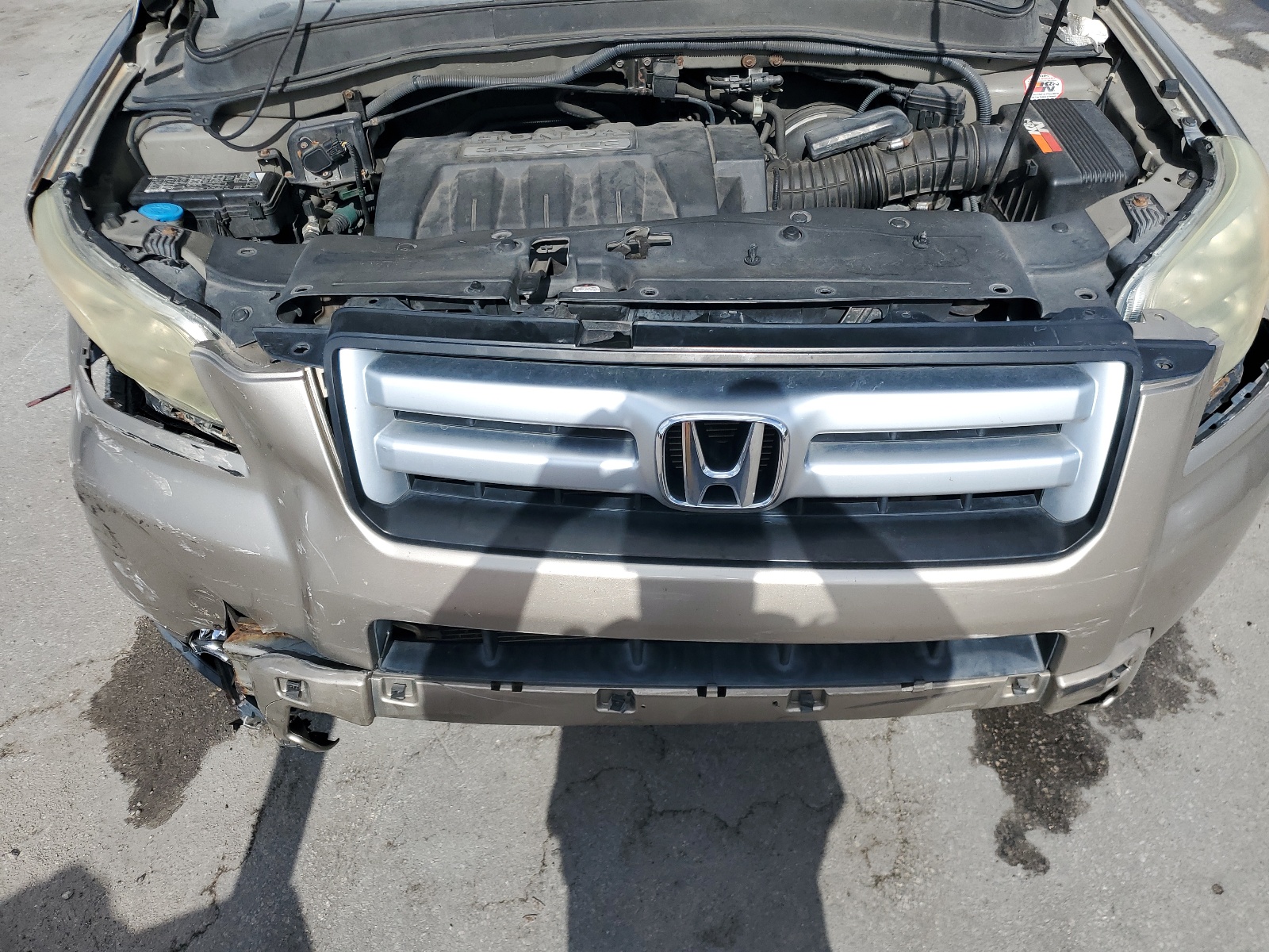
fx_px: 953
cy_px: 476
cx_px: 634
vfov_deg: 53.1
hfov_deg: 67.3
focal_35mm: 26
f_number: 1.5
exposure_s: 1/3333
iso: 50
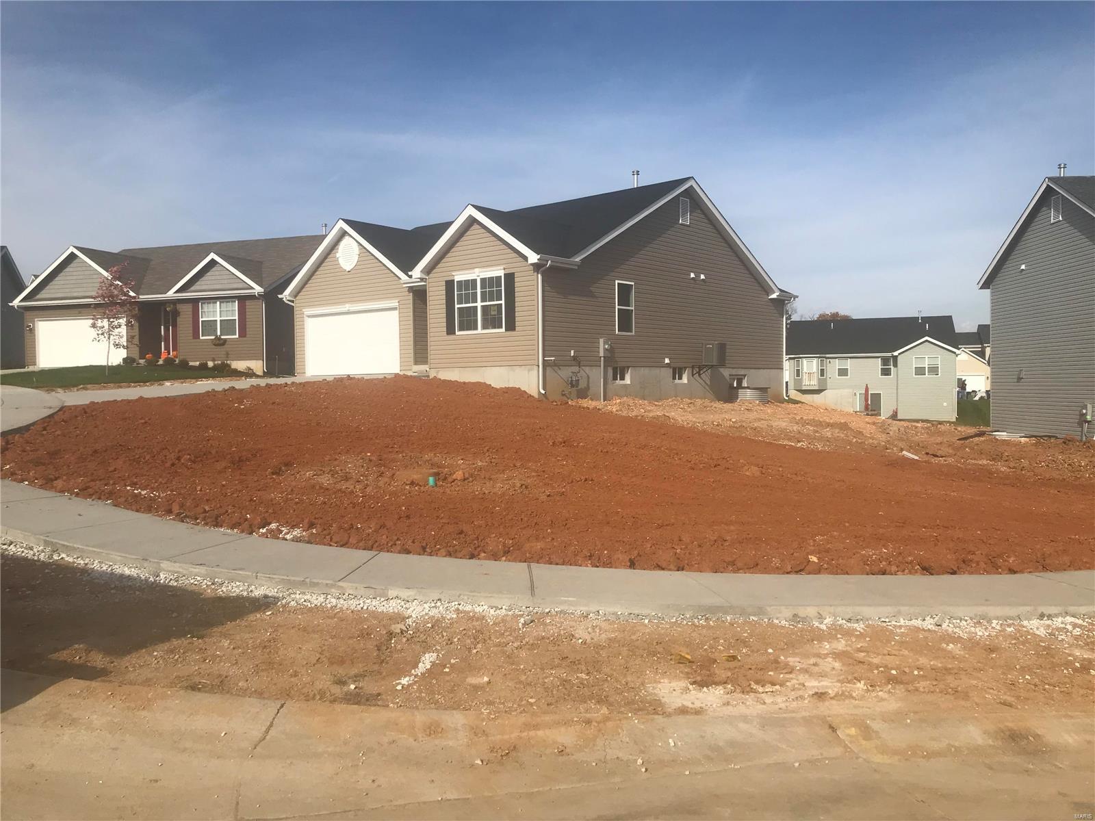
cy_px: 410
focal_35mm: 28
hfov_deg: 63.4
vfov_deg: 49.7
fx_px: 886
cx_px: 548
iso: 20
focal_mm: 3.99
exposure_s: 1/3690
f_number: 1.8
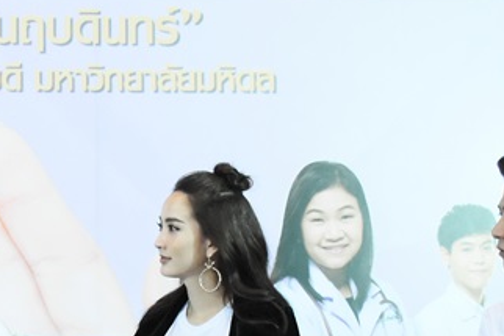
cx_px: -97
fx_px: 1877
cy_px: 403
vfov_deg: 10.1
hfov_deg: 14.8
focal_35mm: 134
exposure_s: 1/125
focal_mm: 24
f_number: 4.5
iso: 2500
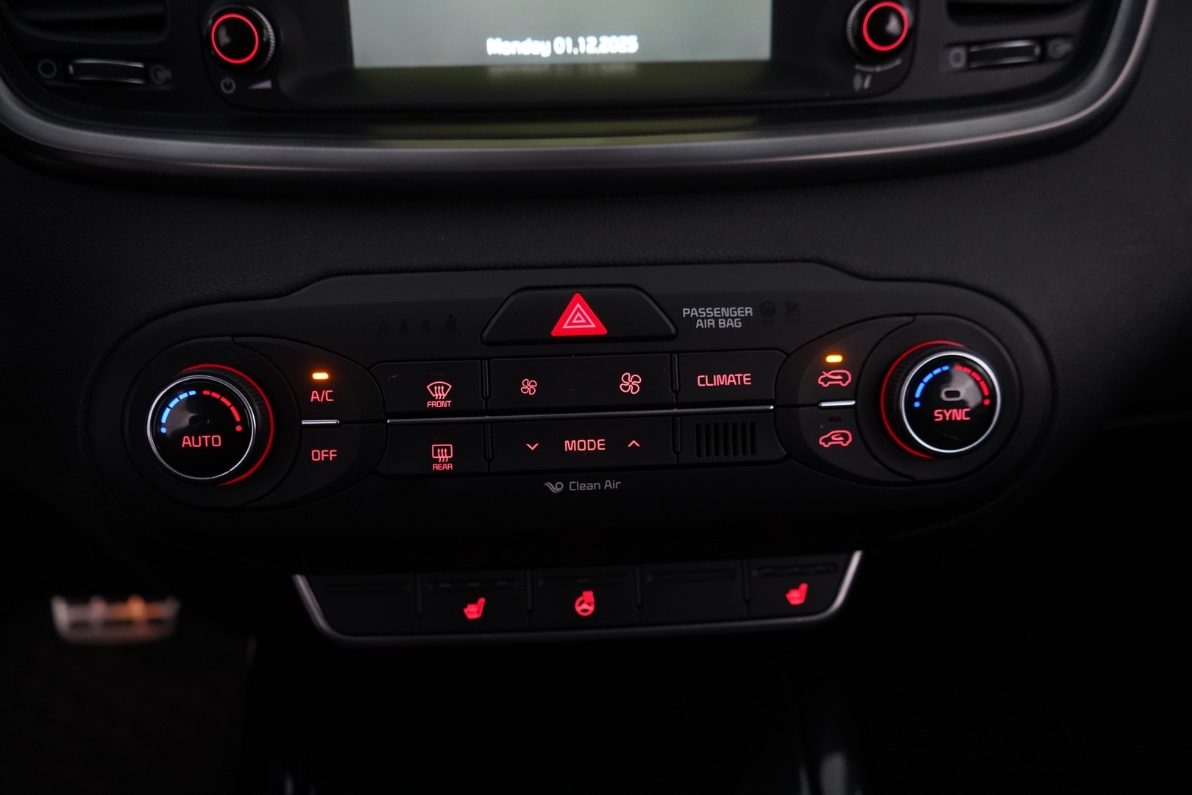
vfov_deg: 46.4
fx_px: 927
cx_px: 596
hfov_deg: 65.5
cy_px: 398
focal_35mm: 28
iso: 4000
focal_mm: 28
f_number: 3.5
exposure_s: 1/80
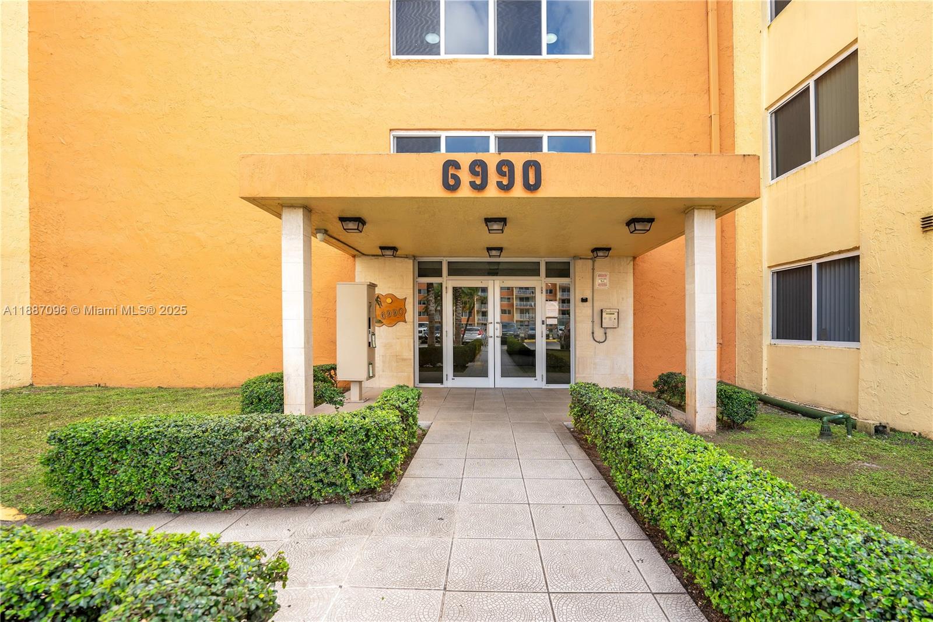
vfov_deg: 81.2
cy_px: 311
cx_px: 466
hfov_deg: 104.3
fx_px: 363
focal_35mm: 14
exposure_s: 1/200
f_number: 4.5
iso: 100
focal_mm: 14
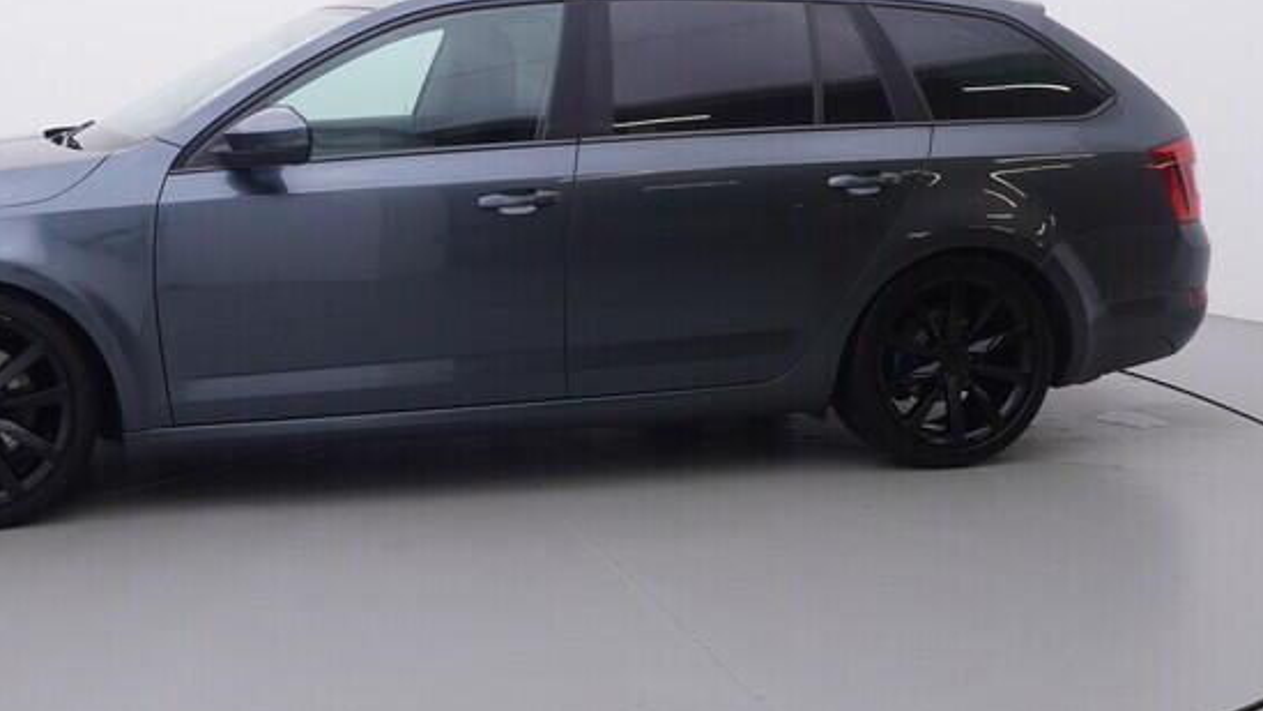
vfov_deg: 26.9
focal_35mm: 44
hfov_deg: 45.3
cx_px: 361
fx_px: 1473
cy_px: 221
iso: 200
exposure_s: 1/80
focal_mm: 15
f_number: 5
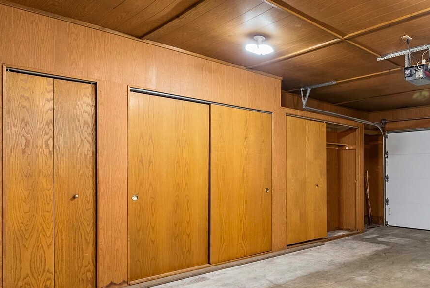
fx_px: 299
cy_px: 187
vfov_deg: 50.6
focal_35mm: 25
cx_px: 373
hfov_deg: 62.1
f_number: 7.1
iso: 400
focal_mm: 13
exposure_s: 1/60
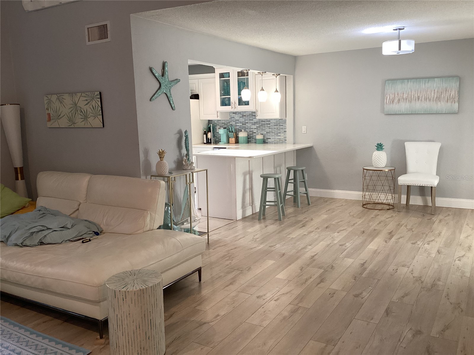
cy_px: 178
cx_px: 237
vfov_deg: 45.4
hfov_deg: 58.4
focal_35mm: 31
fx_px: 424
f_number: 2.4
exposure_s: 1/50
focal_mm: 3.3
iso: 125
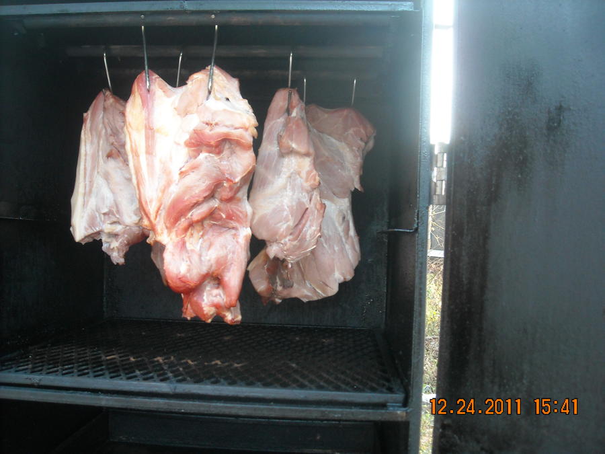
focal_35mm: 35
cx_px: 302
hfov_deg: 52.6
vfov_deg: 40.7
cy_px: 227
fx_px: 612
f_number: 2.8
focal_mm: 5.7
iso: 248
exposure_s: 1/60
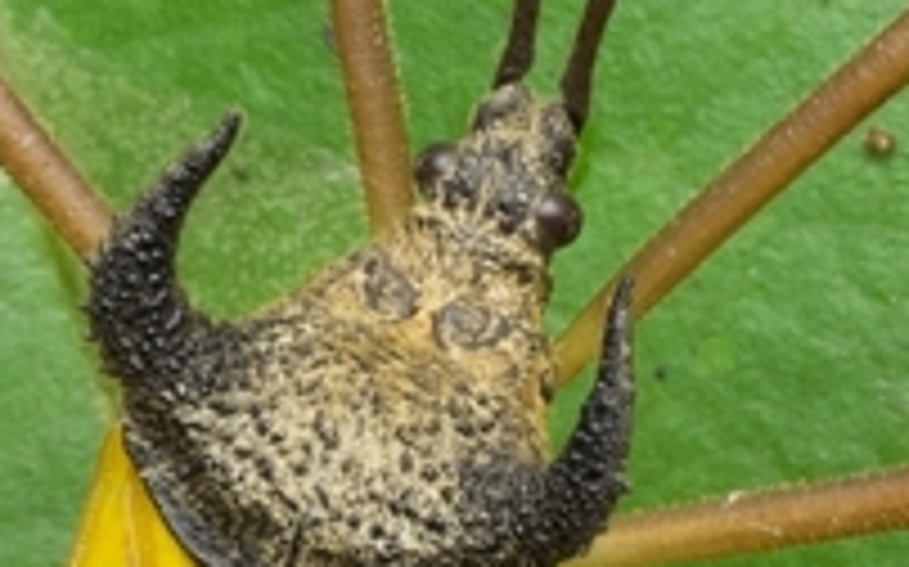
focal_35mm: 717
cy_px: 299
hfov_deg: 2.9
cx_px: 666
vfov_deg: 1.8
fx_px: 17753
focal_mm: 60
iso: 400
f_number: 16
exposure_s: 1/60
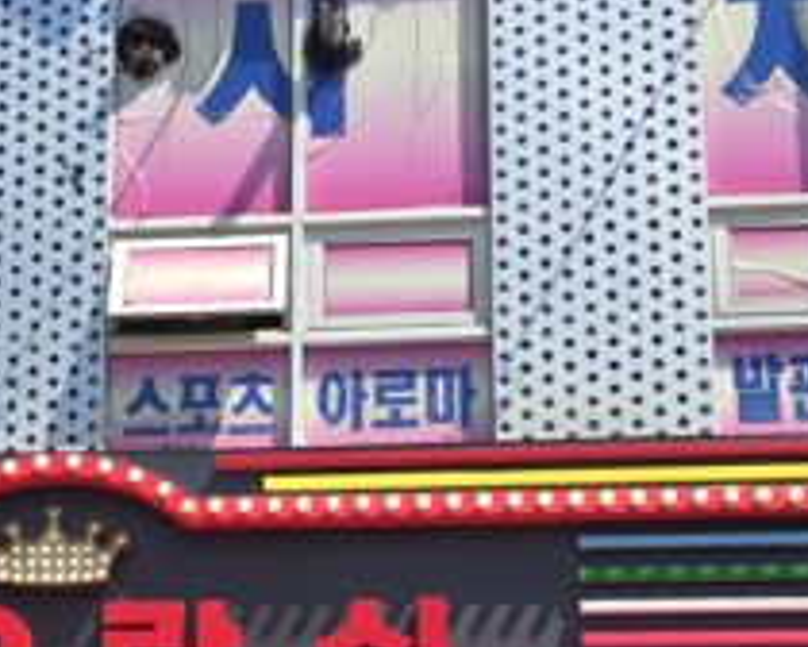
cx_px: 154
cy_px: 759
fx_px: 1961
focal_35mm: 82
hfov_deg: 22.9
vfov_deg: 17.9
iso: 12
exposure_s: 1/538
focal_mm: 6.3
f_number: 1.7
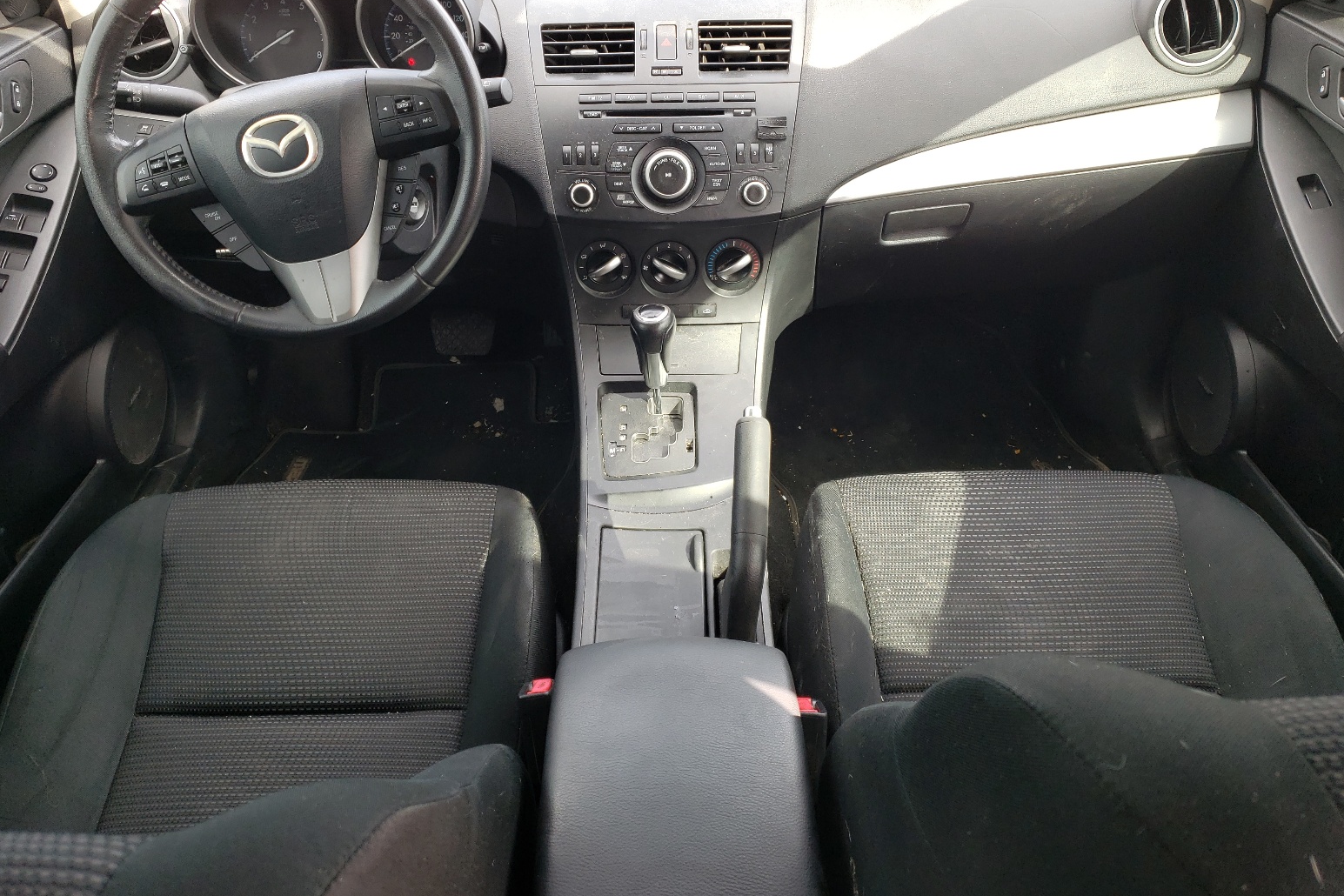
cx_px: 668
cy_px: 394
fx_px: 1045
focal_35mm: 28
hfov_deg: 65.5
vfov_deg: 46.3
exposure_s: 1/125
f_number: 1.5
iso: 50
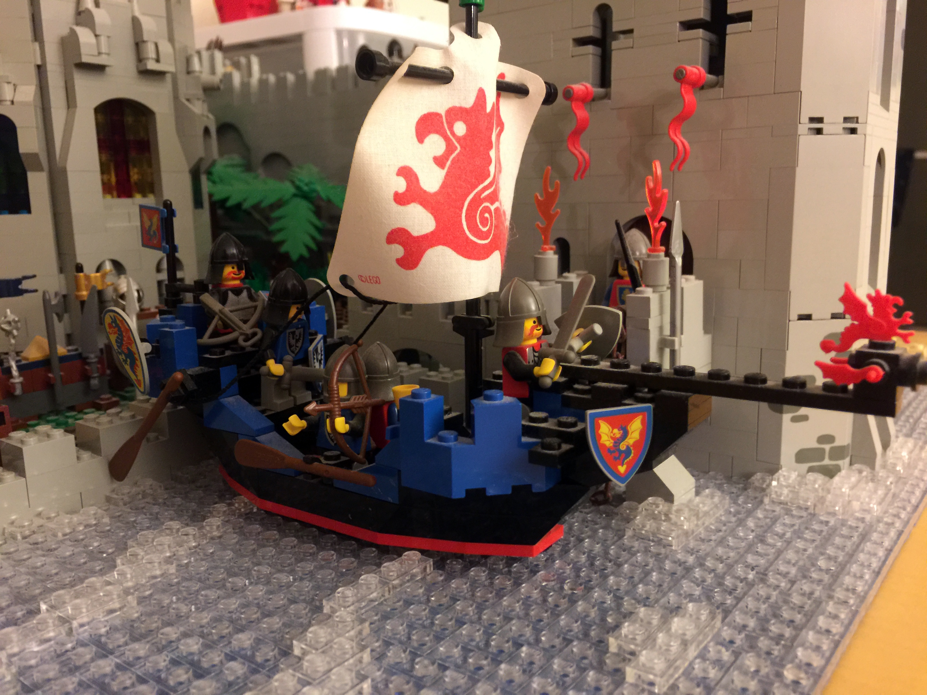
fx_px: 777
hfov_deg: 61.7
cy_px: 348
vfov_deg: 48.2
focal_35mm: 29
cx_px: 464
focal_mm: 4.15
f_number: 2.2
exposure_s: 1/4
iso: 80
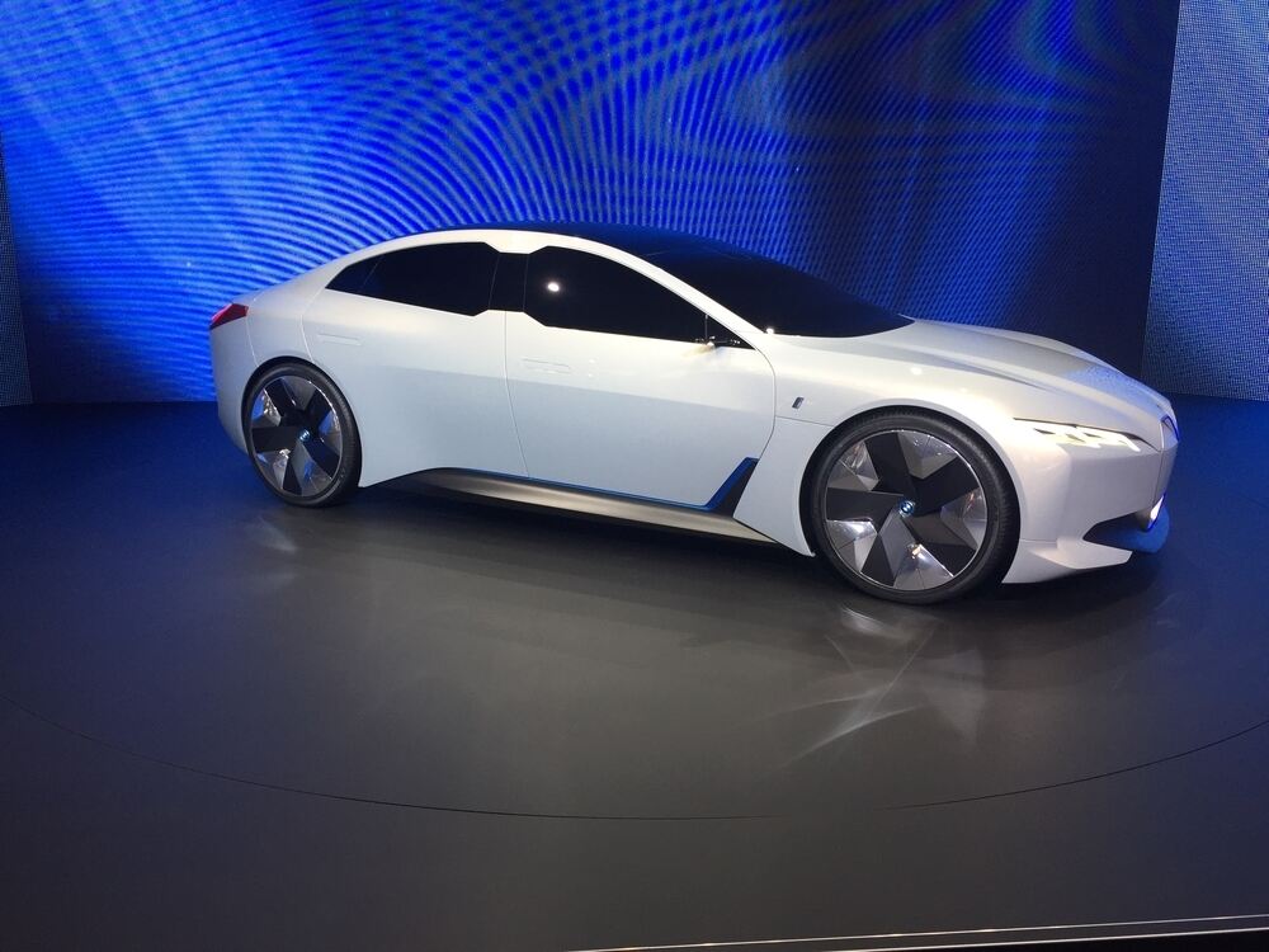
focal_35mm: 29
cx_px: 634
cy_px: 476
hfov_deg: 61.7
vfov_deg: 48.2
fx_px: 1063
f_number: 2.2
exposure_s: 1/100
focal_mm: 4.15
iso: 40
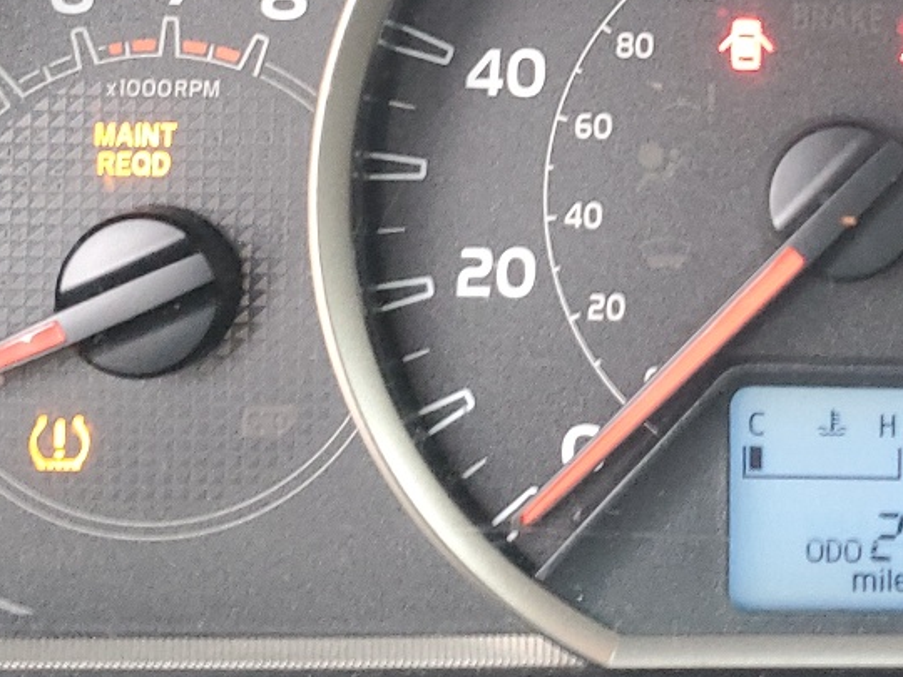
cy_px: -10
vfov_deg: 18.6
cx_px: 637
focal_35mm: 77
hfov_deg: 25.1
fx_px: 2009
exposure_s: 1/60.2
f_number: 1.5
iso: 174
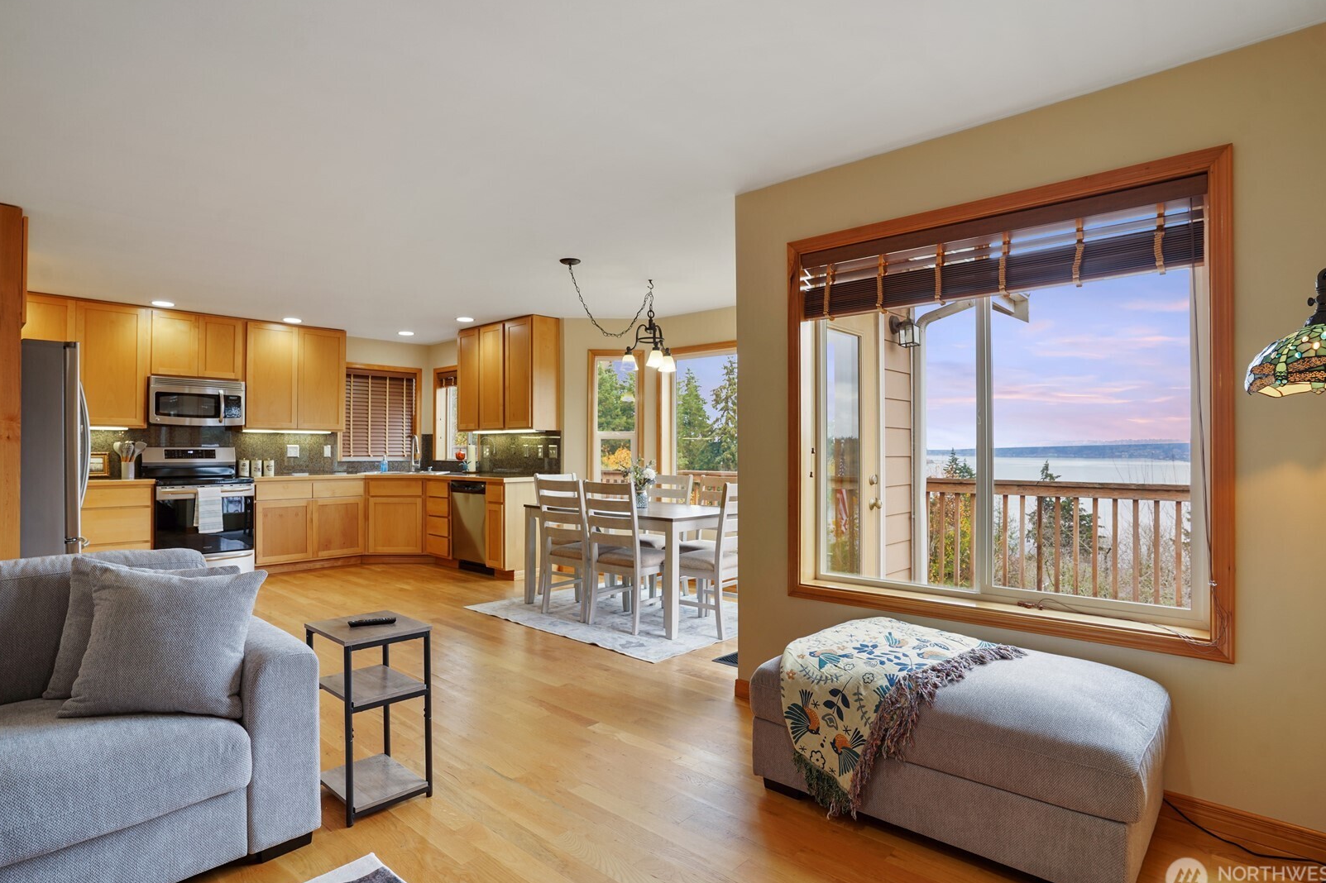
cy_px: 443
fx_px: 663
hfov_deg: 90.0
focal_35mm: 18
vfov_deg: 67.4
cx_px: 665
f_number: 8
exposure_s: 1/3
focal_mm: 17
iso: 100
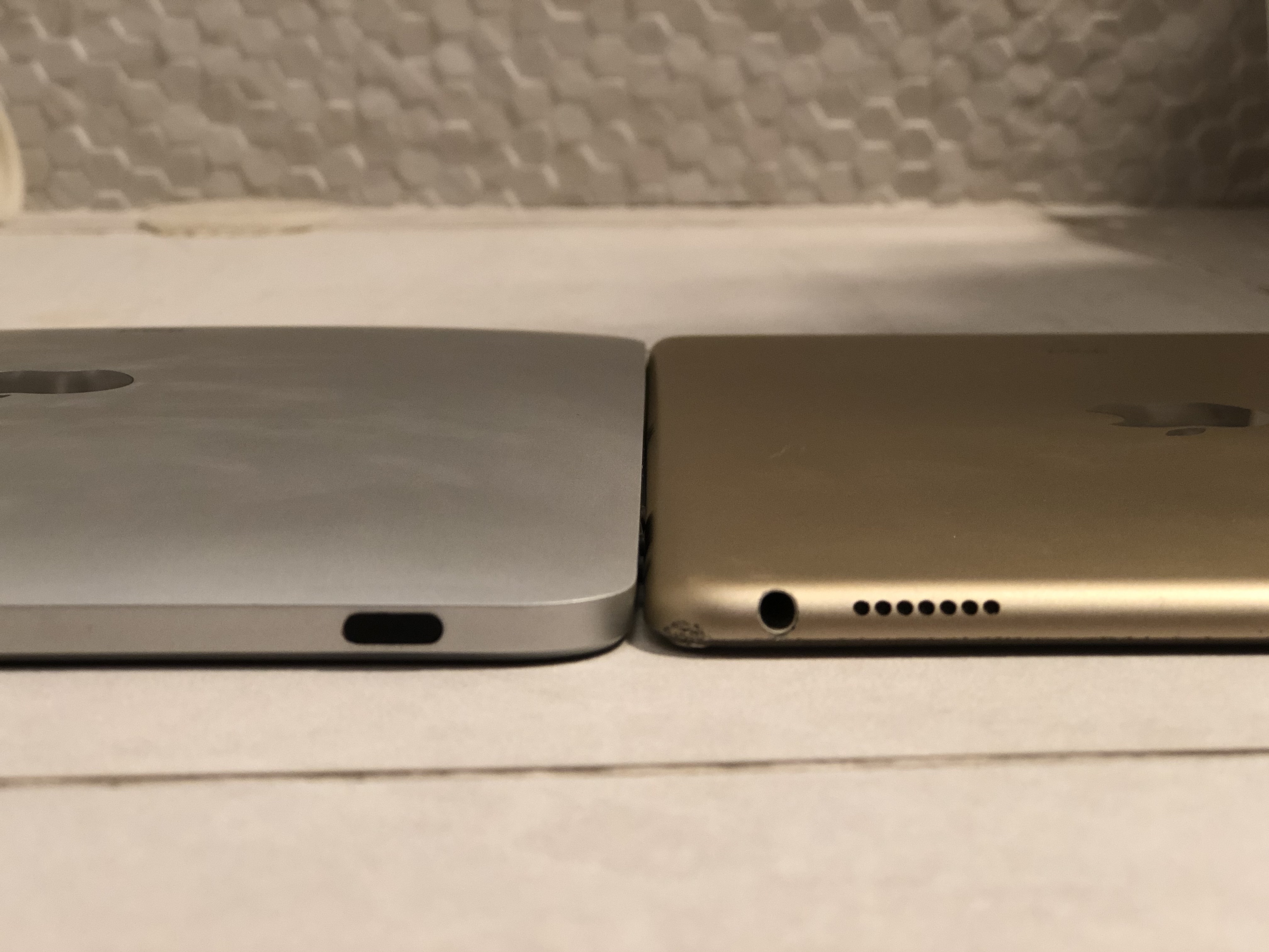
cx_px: 634
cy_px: 476
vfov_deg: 25.7
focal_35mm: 57
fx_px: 2090
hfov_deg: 33.8
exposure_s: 1/33
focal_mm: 6.6
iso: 80
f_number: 2.8
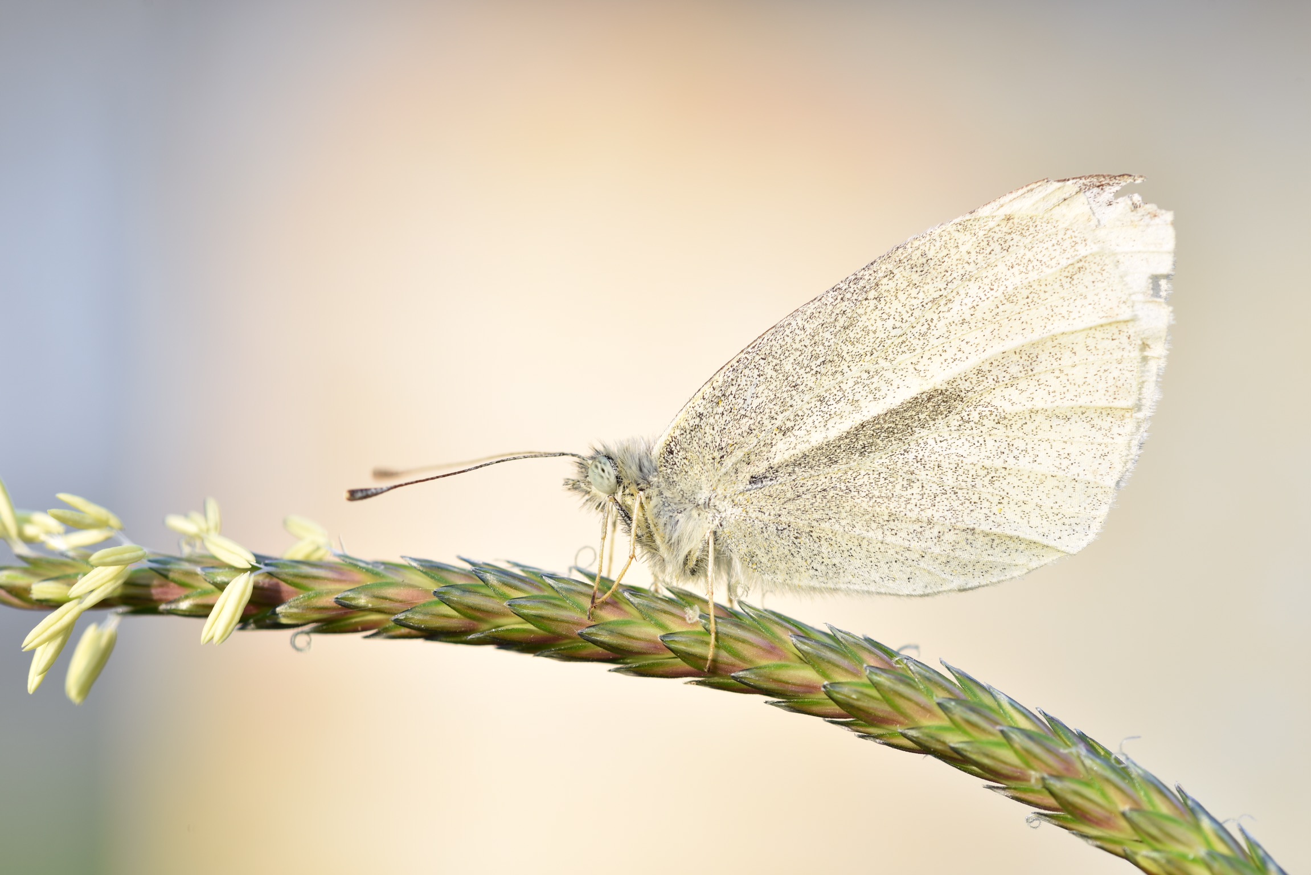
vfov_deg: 13.0
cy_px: 438
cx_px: 656
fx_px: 3824
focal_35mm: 105
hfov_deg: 19.5
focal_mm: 105
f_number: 9
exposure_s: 1/30
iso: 125
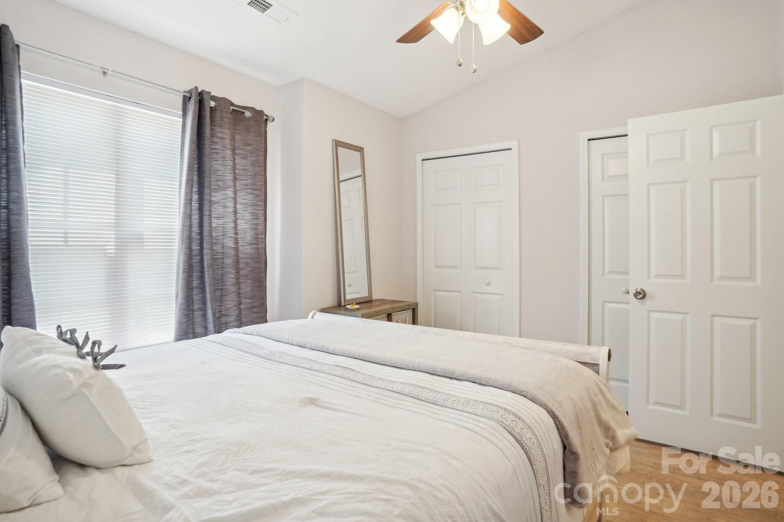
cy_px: 261
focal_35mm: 18
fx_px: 392
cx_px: 392
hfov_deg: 90.0
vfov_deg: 67.4
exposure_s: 1/30
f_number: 8
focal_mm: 18
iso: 400
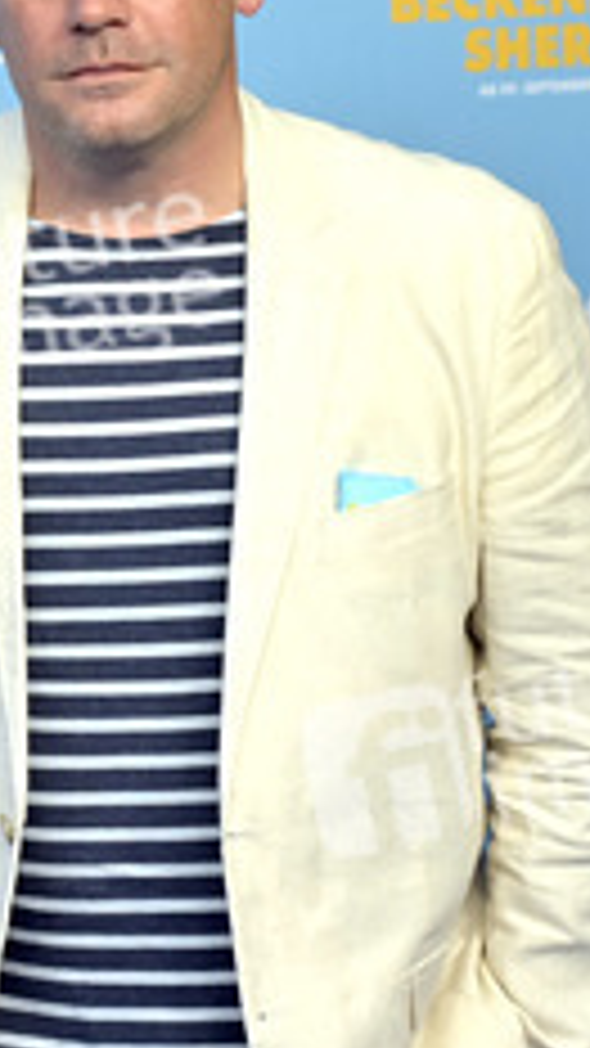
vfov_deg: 17.0
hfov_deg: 9.6
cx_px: 124
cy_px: 526
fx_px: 3506
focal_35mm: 126
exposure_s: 1/200
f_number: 4
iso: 160
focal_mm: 70
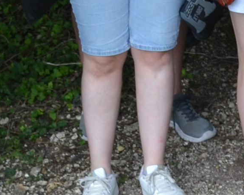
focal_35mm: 273
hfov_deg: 6.7
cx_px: 584
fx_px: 1971
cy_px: -127
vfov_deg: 5.6
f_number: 5.6
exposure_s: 1/125
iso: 125
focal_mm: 24
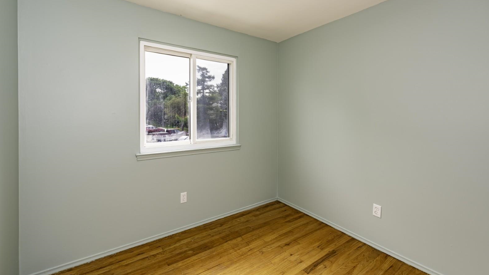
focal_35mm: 15
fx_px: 195
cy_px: 146
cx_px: 248
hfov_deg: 103.0
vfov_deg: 70.5
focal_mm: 14
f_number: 5.6
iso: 100
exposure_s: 1/60
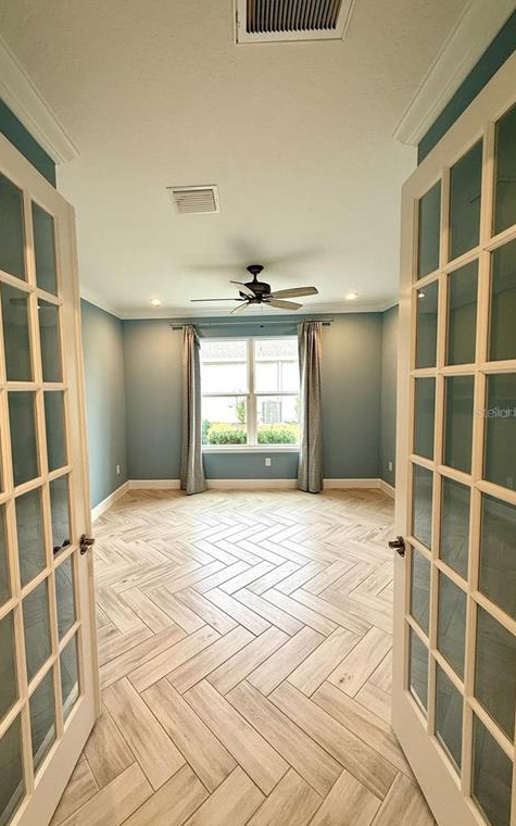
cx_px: 228
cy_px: 412
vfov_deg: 101.5
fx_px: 338
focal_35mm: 15
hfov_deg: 74.5
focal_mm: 2.22
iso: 80
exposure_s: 1/120
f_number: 2.2
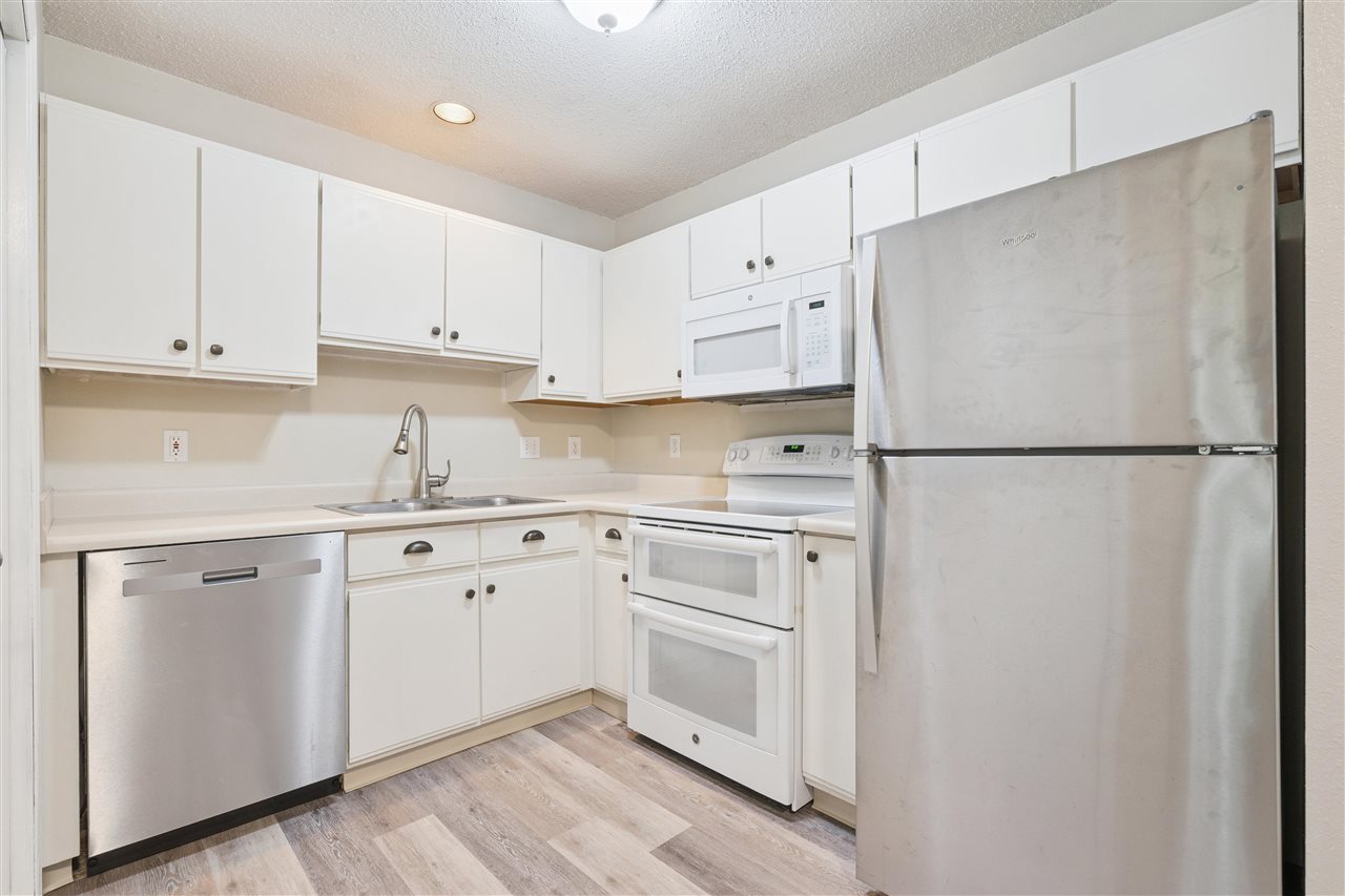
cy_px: 448
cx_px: 672
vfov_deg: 73.7
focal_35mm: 16
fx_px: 598
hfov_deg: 96.7
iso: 400
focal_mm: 16
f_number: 9
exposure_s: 1/5
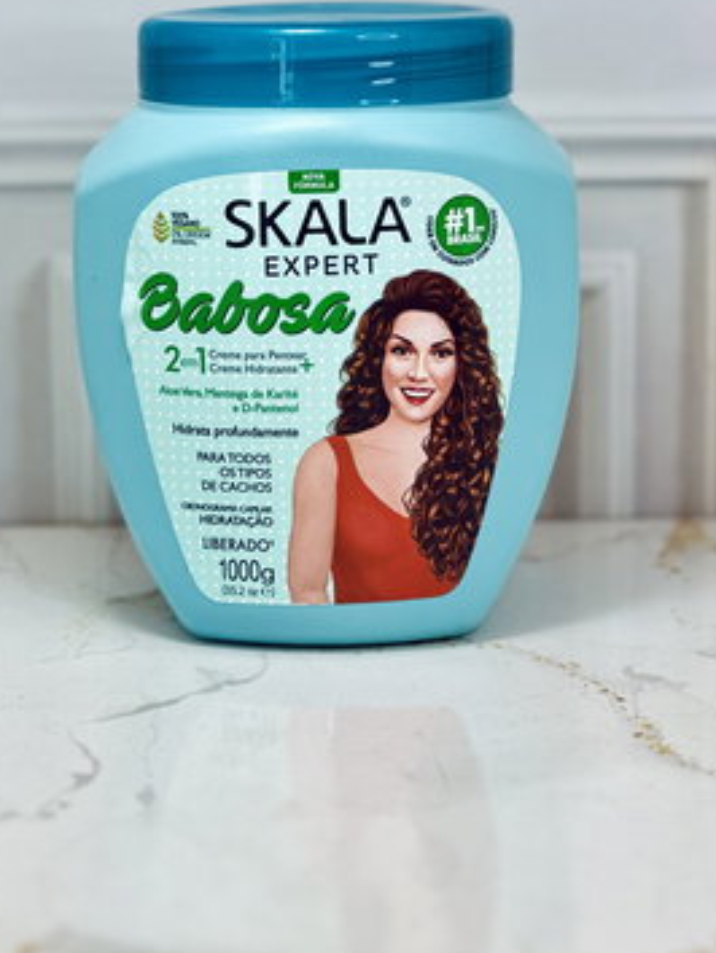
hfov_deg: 12.8
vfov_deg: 16.9
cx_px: 326
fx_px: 3195
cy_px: 376
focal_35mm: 116
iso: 100
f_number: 2.8
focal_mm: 9
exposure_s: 1/100
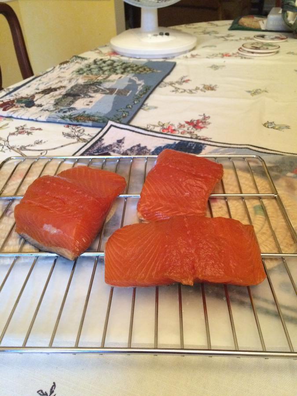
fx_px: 332
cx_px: 148
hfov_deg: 48.2
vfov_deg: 61.7
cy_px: 198
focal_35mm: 29
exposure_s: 1/30
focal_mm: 4.15
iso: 320
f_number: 2.2
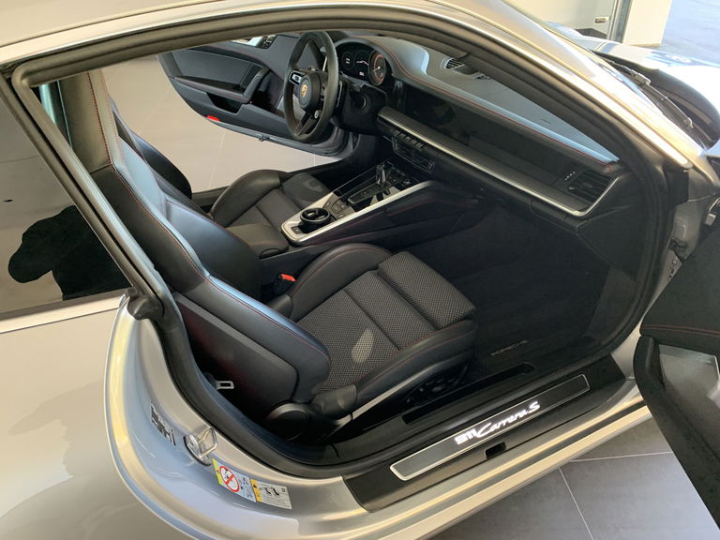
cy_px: 270
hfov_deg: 67.3
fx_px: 541
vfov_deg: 53.1
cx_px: 360
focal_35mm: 26
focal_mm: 4.25
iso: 400
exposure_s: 1/40
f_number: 1.8
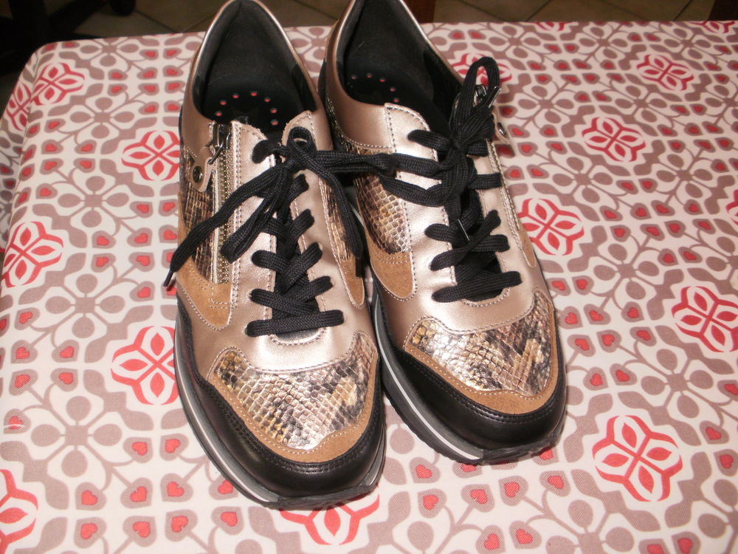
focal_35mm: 36
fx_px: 768
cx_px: 369
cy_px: 277
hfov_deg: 51.4
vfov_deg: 39.7
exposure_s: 1/30
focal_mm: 6.3
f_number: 3.5
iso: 125
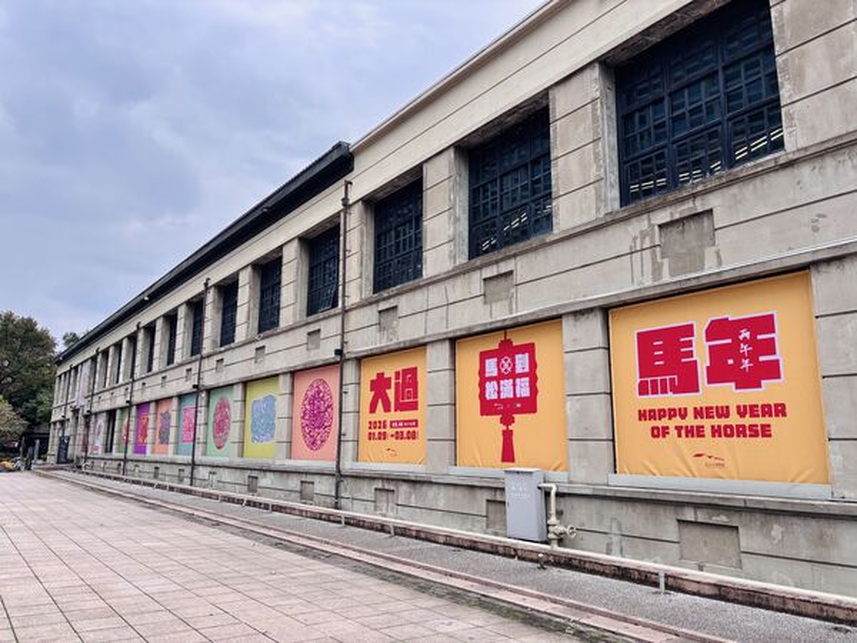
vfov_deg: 53.1
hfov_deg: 67.3
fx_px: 644
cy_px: 322
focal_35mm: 26
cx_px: 428
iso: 50
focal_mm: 5.96
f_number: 1.6
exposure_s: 1/1068
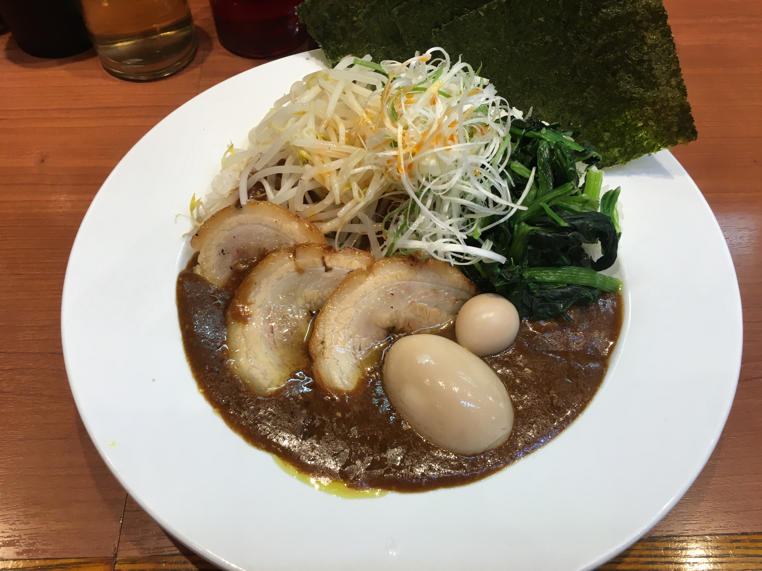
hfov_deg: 61.7
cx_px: 381
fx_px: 638
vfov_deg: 48.2
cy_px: 286
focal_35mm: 29
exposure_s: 1/30
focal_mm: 4.15
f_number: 2.2
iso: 25
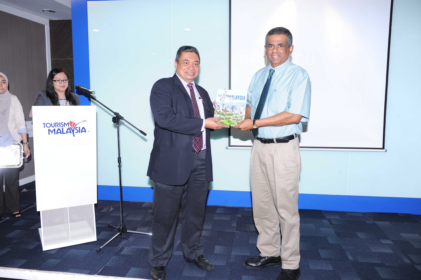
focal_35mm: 31
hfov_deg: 60.3
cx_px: 210
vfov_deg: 42.3
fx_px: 362
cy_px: 140
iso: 800
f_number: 4.5
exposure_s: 1/160
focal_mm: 31
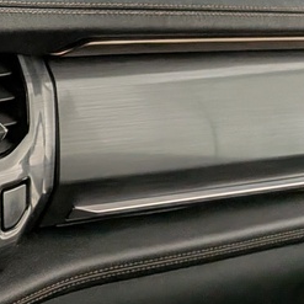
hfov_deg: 15.7
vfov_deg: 19.6
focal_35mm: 88
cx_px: -303
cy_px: 217
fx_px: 874
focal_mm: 4.53
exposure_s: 1/50
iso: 95
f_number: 1.7
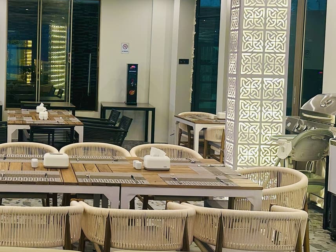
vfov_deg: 26.0
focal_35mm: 56
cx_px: 53
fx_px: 544
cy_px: 87
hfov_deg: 33.1
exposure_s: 1/100
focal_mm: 6.86
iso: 200
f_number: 1.78
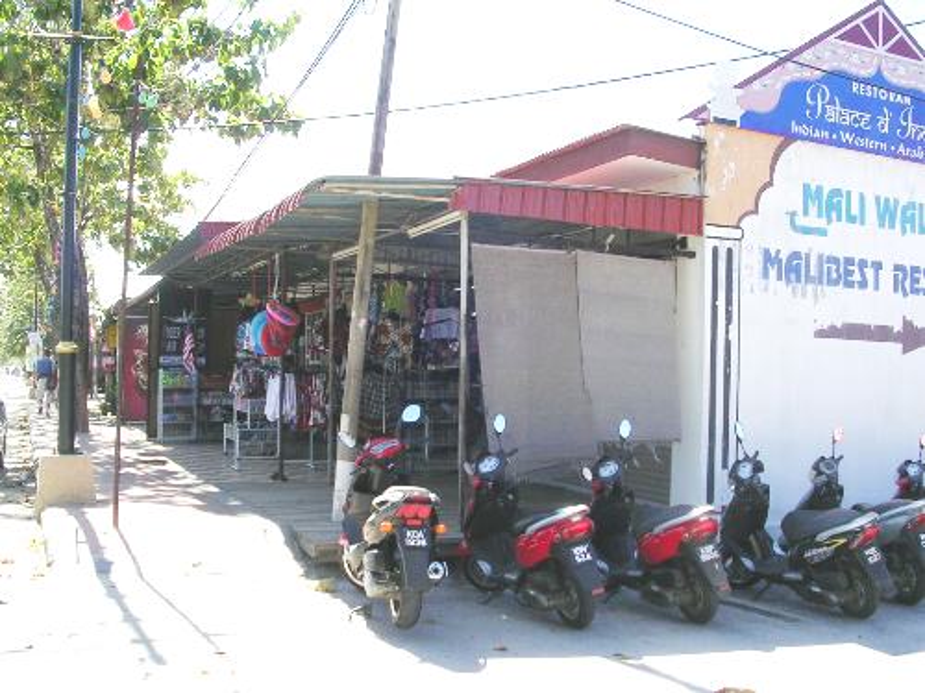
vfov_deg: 37.7
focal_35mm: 38
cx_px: 462
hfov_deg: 49.0
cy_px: 346
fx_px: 1015
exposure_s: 1/134
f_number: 5.6
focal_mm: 5.8
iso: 50
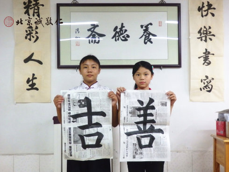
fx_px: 324
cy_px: 86
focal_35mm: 49
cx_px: 114
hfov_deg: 38.9
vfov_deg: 29.7
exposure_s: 1/60
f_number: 4
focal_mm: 8.9
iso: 800
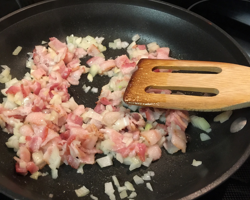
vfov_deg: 40.1
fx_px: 274
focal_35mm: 37
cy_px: 104
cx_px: 103
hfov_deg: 48.9
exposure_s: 1/15
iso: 100
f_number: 2.2
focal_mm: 4.15
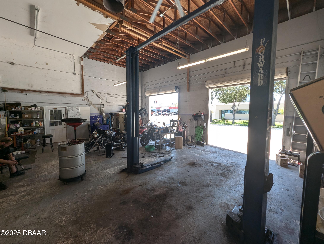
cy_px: 122
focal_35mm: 13
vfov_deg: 90.0
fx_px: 122
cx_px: 162
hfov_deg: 106.1
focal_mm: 1.95
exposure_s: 1/113
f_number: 2.2
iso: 48
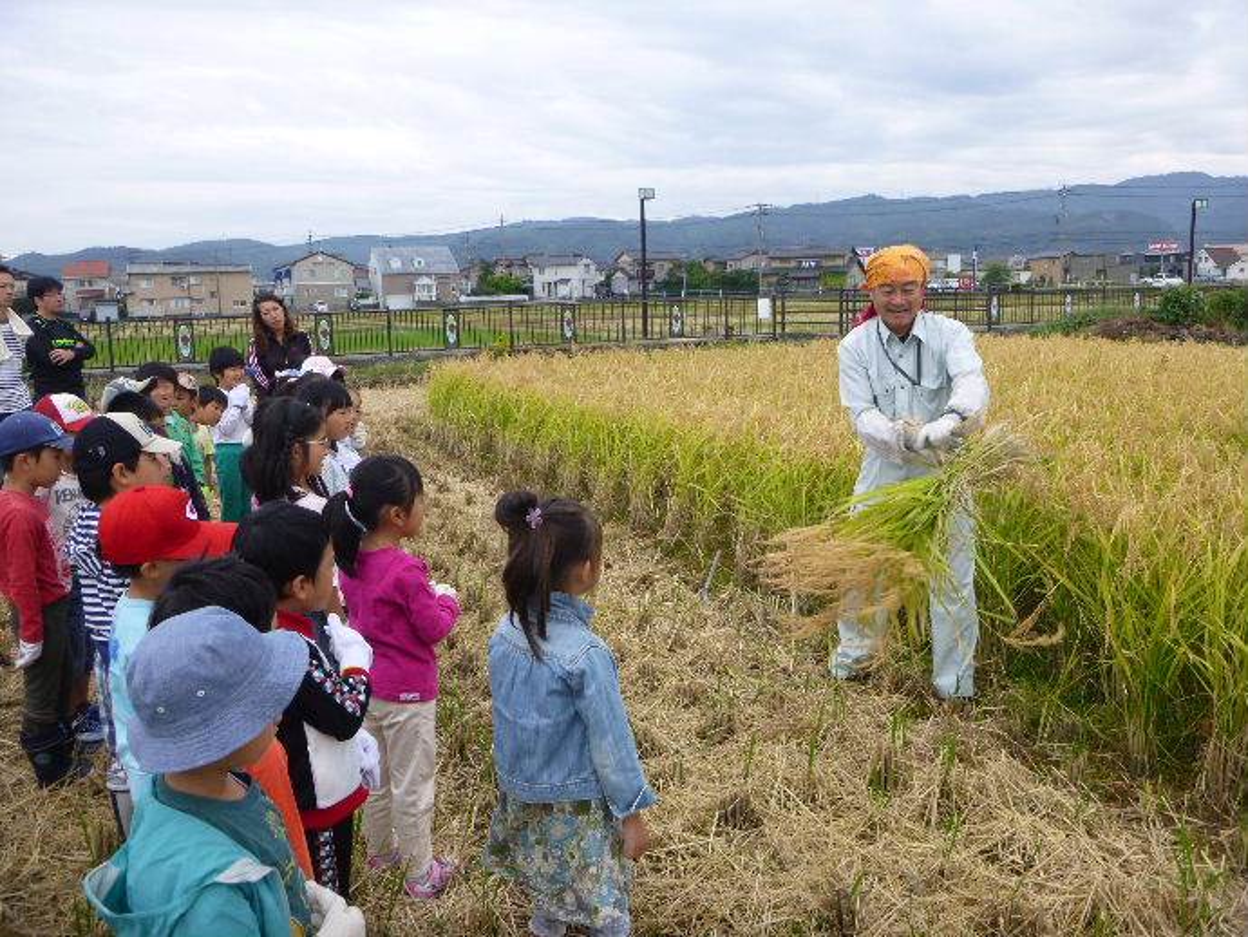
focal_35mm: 31
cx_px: 624
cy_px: 468
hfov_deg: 58.3
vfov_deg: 45.5
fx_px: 1118
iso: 100
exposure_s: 1/125
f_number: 4.2
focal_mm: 5.5
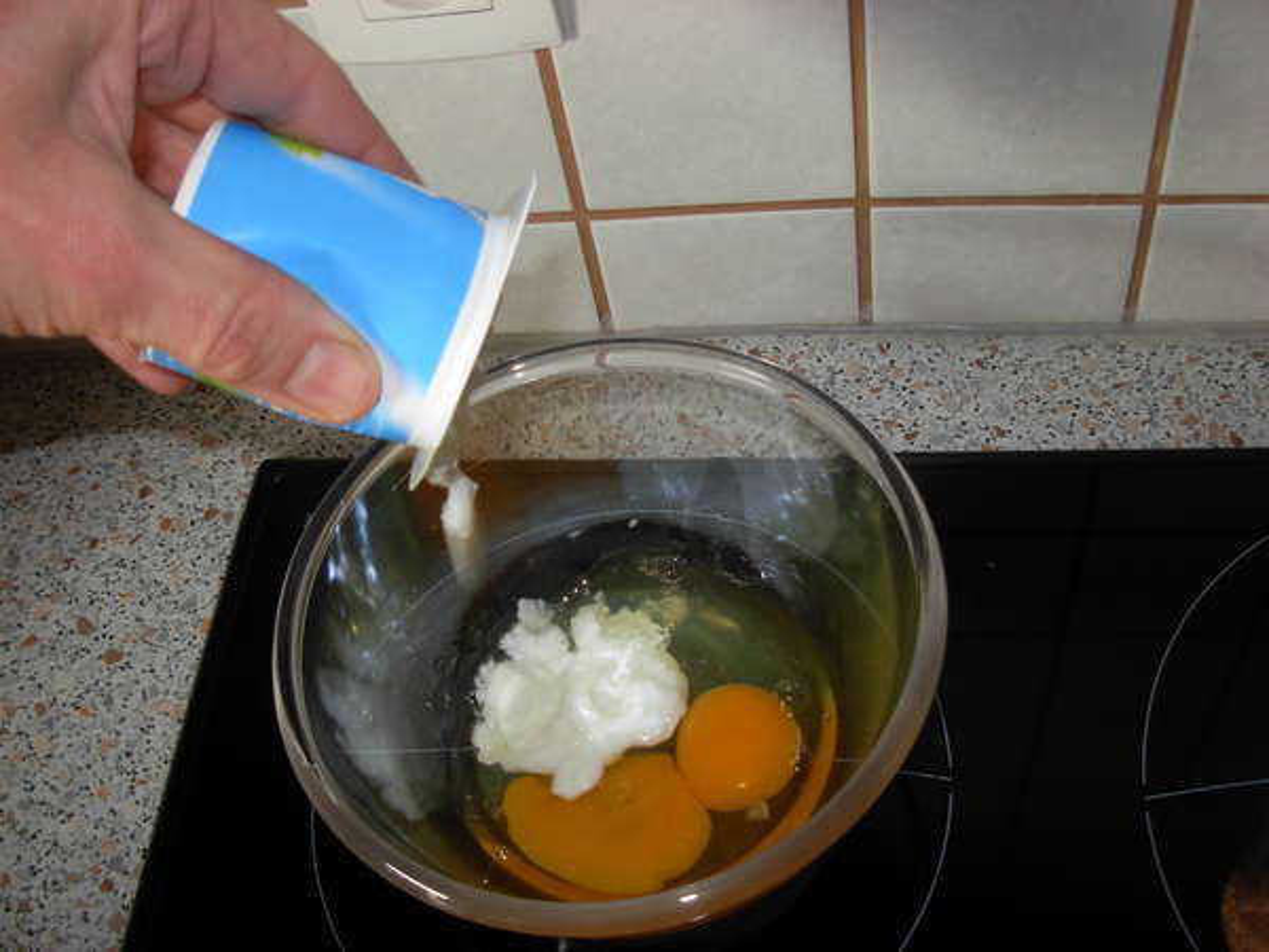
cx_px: 634
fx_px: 1393
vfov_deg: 37.7
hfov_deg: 49.0
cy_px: 476
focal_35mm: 38
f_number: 2.9
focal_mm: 6.3
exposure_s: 1/22.6
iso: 79
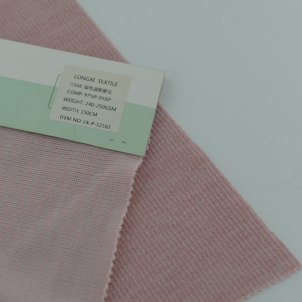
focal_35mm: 74
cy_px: 172
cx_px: 78
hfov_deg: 23.1
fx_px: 730
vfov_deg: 23.3
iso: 100
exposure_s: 1/320
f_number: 3.5
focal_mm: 50
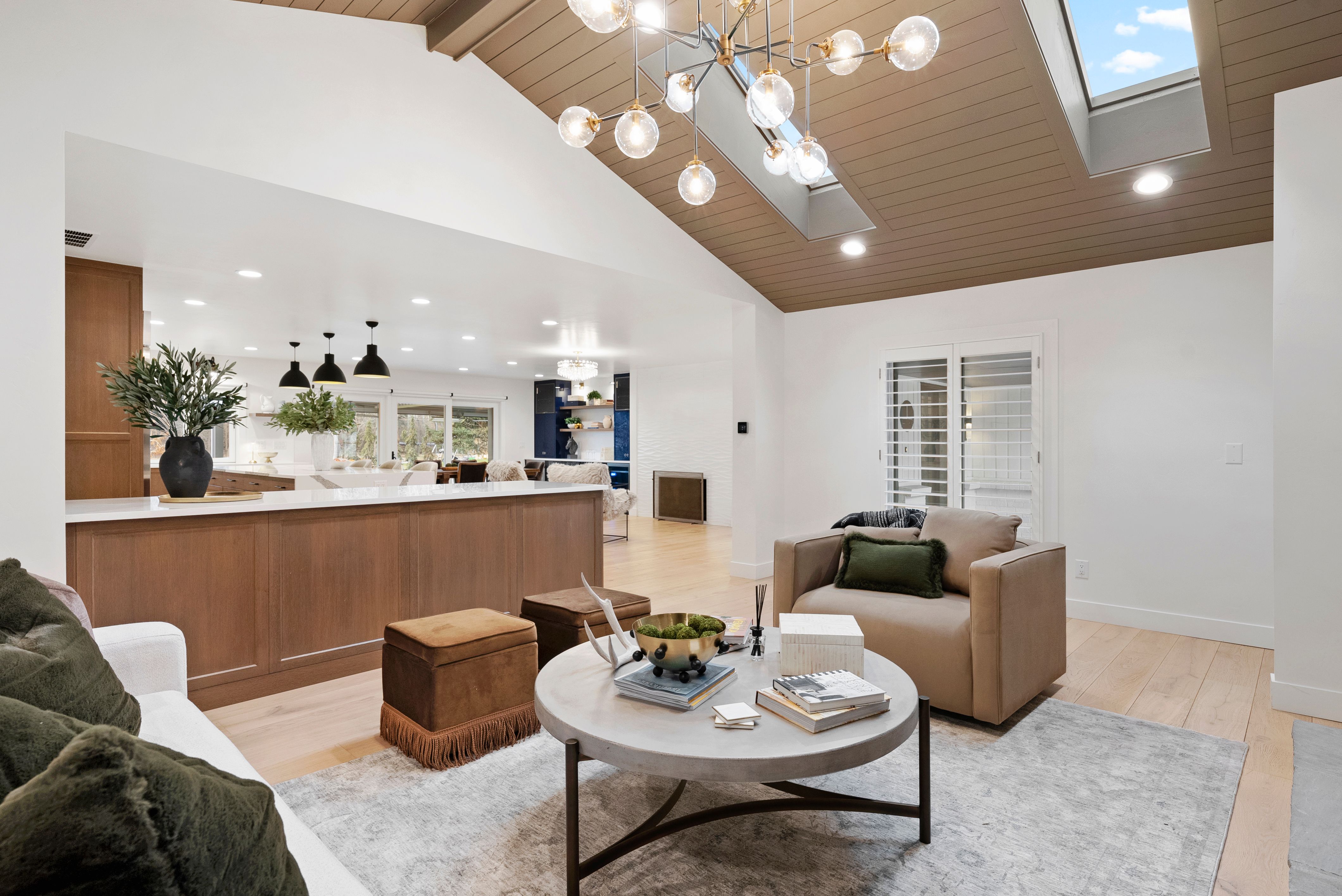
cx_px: 671
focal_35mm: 18
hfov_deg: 90.0
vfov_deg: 67.5
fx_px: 671
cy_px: 448
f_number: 8
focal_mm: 18
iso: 800
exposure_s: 1/13
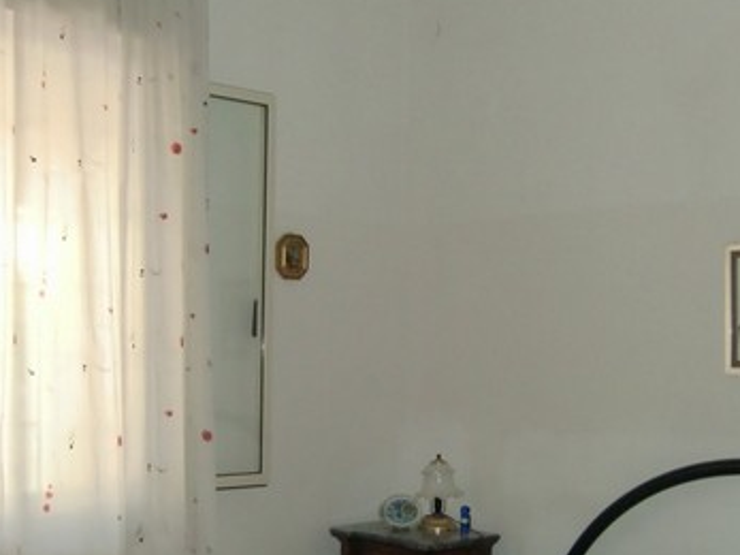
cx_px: 354
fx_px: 1047
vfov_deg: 29.5
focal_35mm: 49
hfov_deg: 38.9
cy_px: 351
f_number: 3.6
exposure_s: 1/60
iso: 400
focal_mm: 6.1
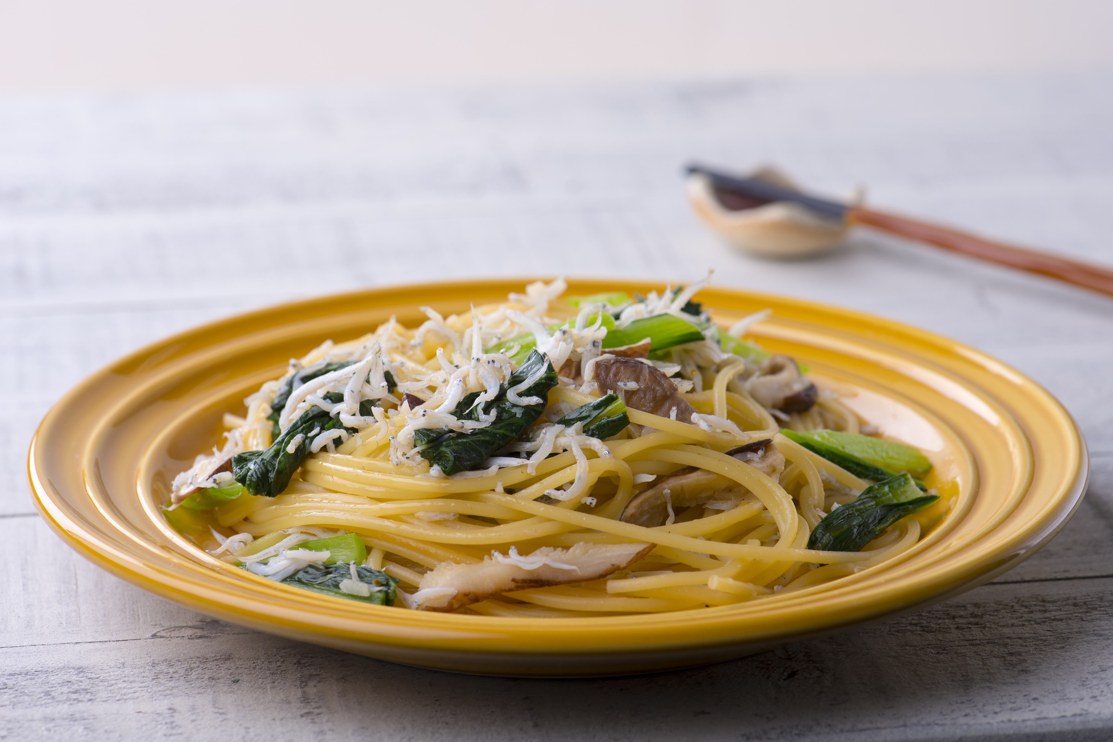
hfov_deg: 19.3
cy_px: 371
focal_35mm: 106
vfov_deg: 12.9
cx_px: 554
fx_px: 3277
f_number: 11
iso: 100
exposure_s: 1/125
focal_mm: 105
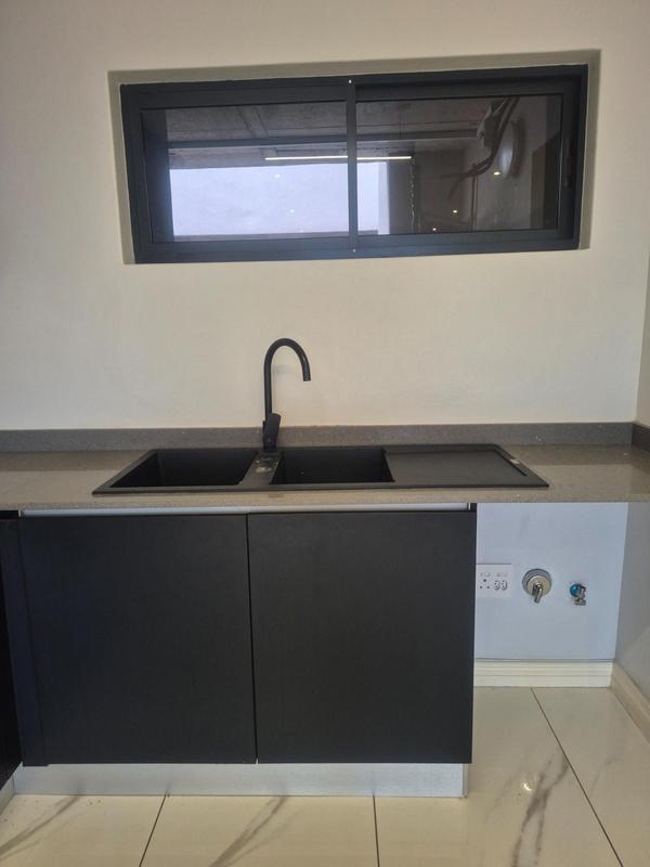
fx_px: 576
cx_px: 325
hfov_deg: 58.9
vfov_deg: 73.9
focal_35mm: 23
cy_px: 434
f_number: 1.8
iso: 320
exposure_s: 1/100
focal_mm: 5.4
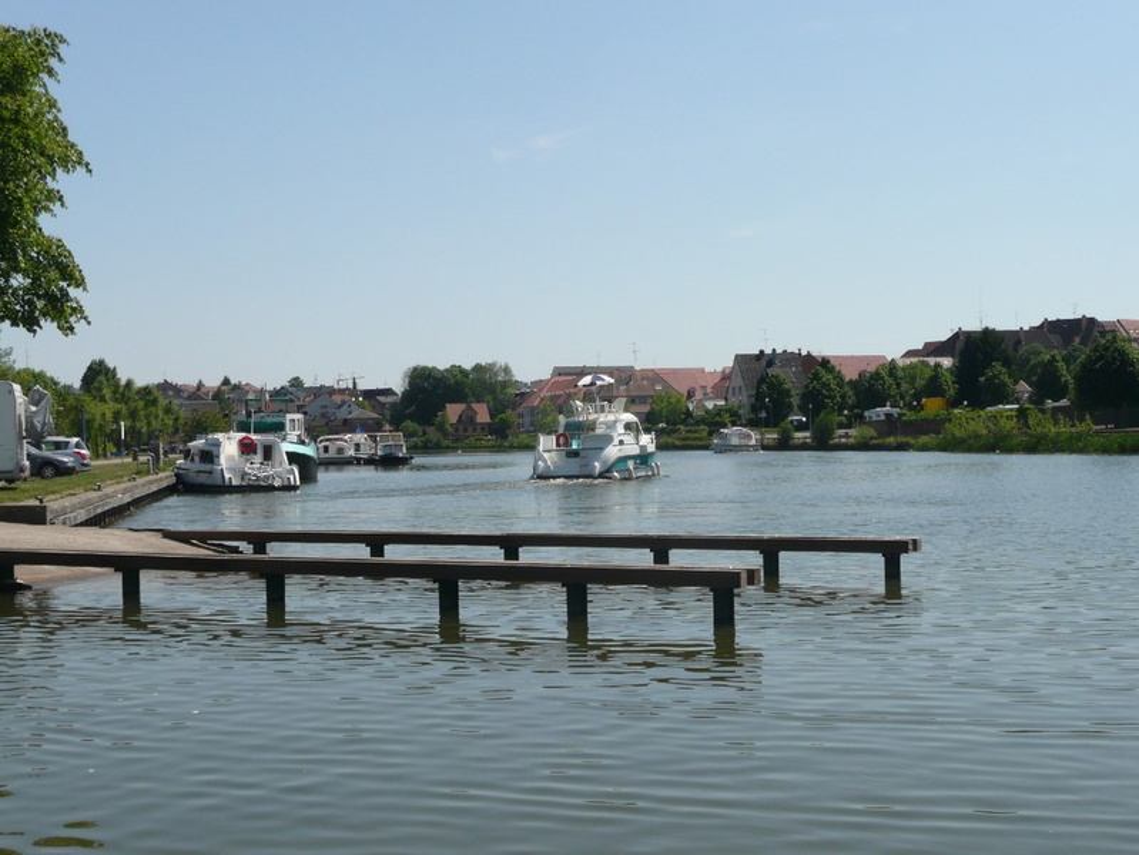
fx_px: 1646
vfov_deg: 29.1
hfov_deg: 38.2
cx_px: 570
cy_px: 428
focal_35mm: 50
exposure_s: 1/200
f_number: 10
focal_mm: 8.2
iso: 100
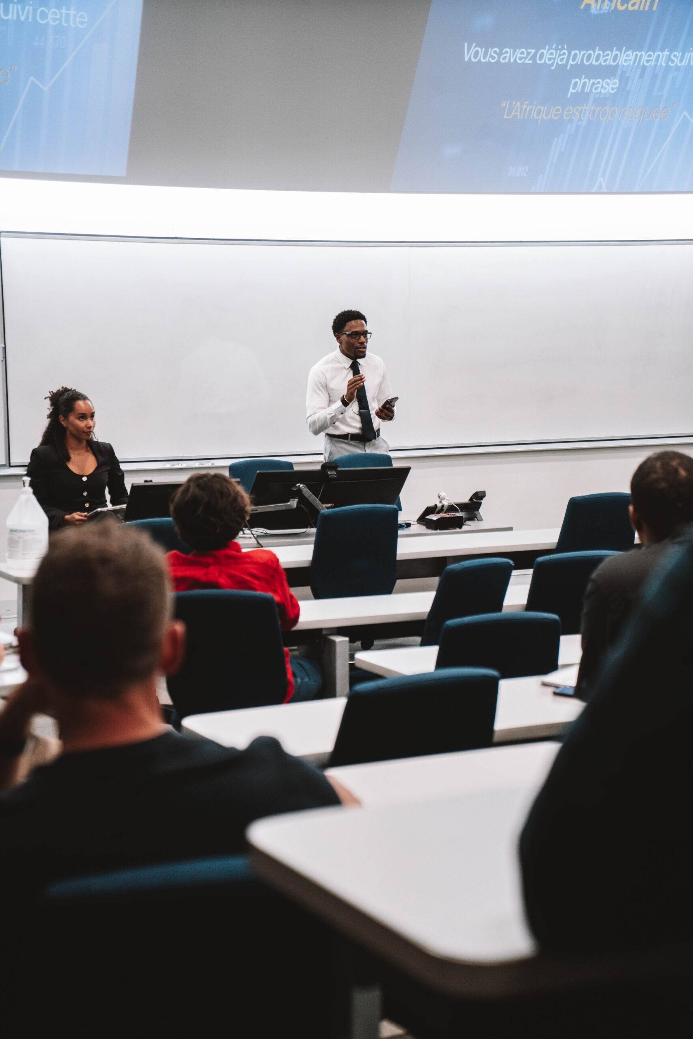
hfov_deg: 19.5
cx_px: 346
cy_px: 520
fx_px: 2021
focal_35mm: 70
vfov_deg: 28.8
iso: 2000
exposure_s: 1/200
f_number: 4
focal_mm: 70
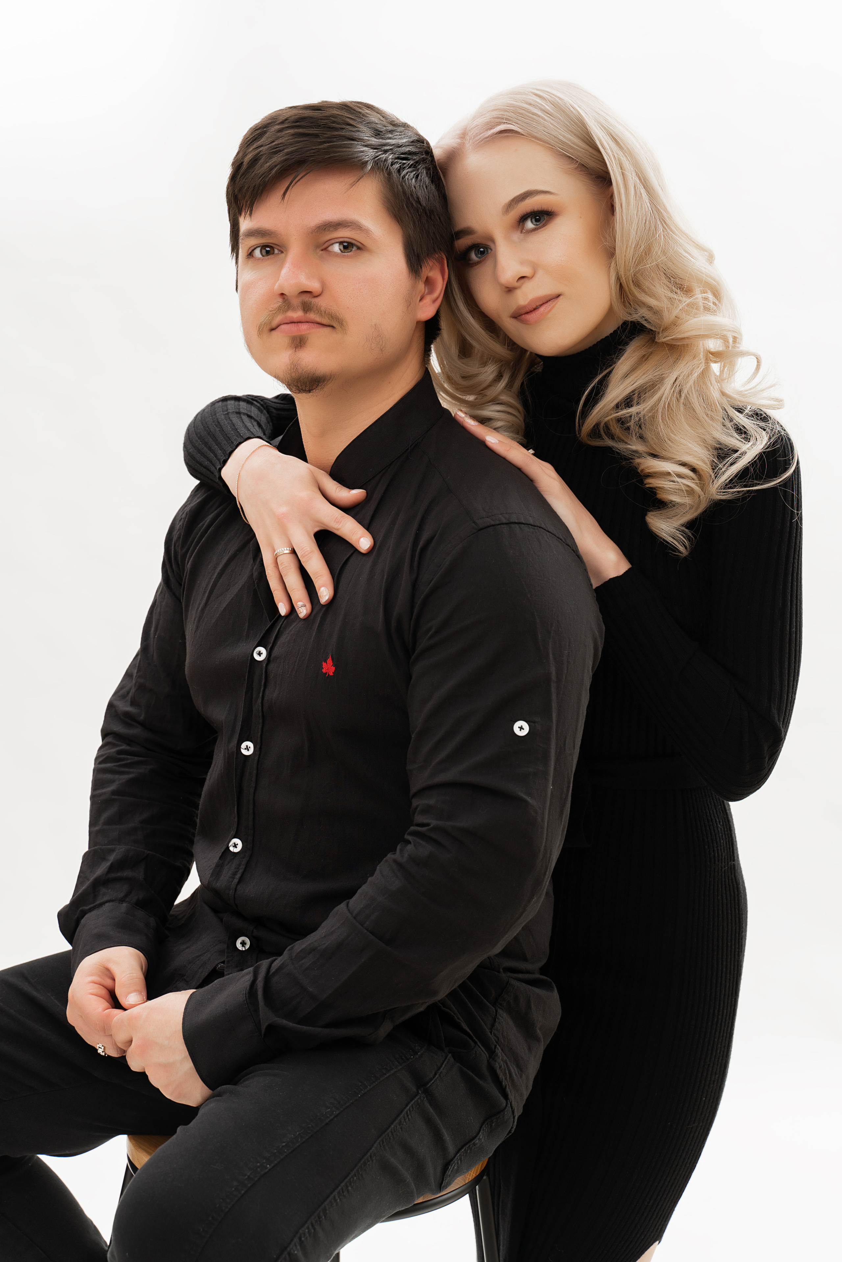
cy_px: 631
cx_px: 421
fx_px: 2210
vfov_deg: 31.9
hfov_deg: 21.6
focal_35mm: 63
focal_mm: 63
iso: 250
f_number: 6.3
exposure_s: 1/160
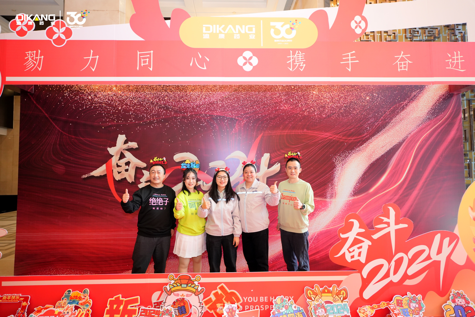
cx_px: 238
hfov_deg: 86.9
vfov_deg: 64.6
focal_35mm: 19
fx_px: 251
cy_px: 158
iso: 1250
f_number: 3.2
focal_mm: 19
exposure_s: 1/200
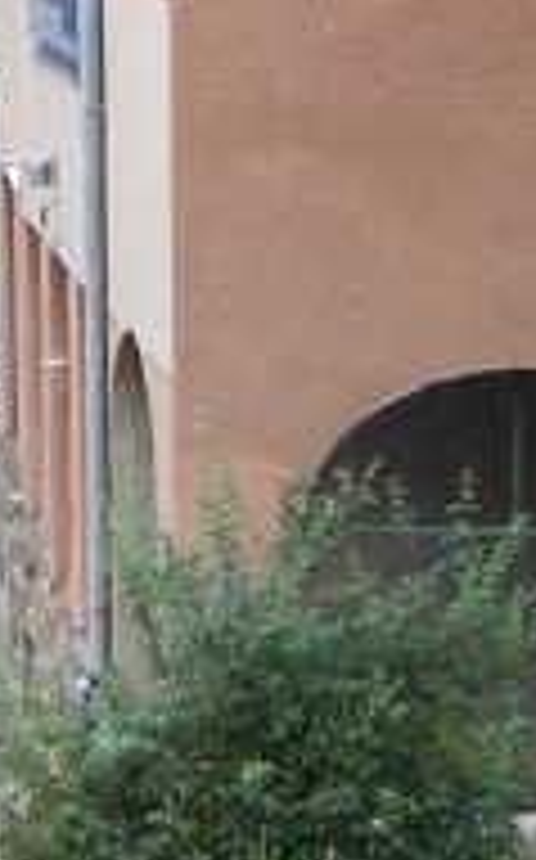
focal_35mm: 169
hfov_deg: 7.6
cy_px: -131
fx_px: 3959
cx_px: -239
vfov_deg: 12.2
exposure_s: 1/50
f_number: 3.1
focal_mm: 6.3
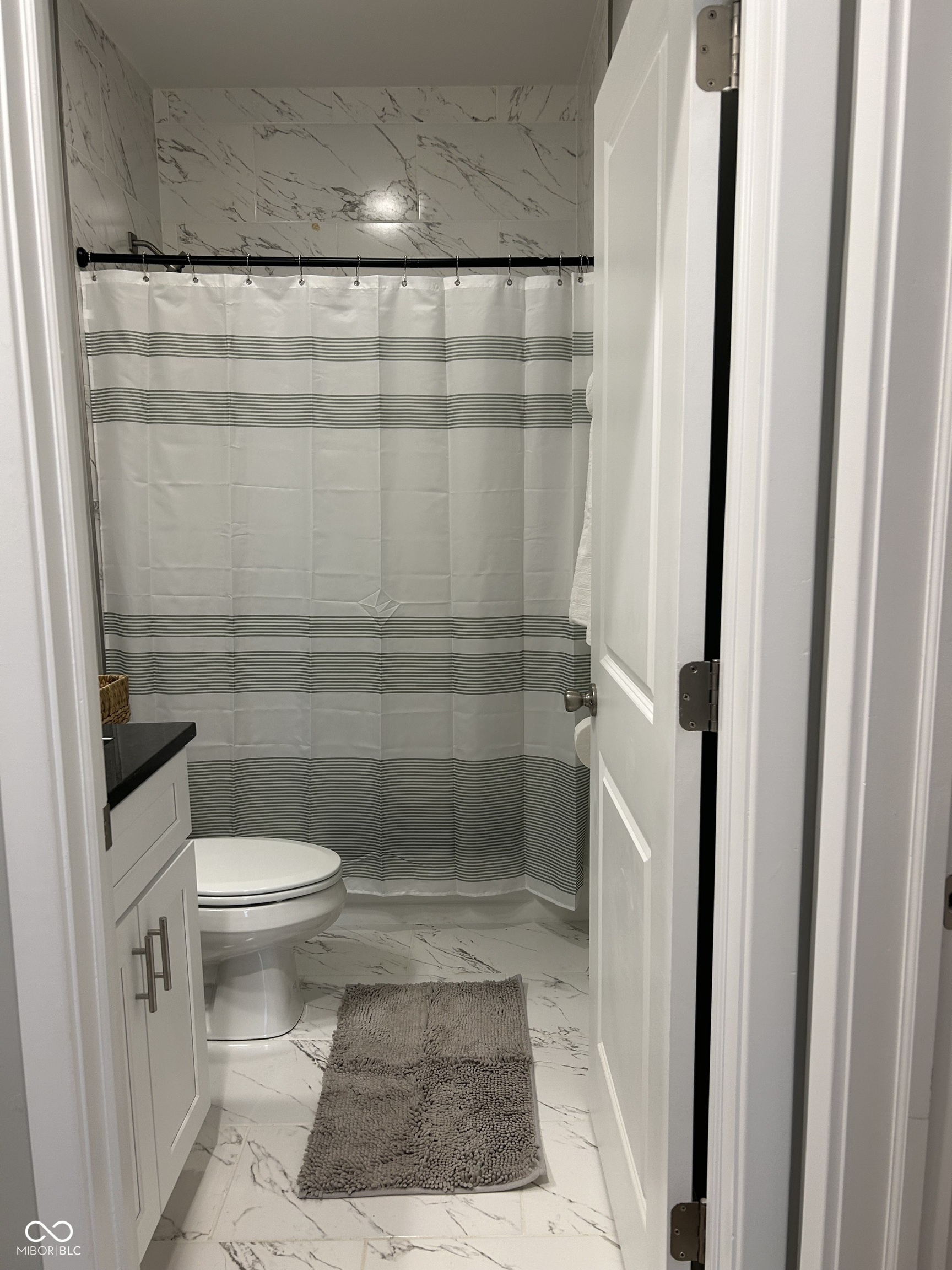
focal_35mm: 26
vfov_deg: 67.3
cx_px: 476
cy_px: 635
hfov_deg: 53.1
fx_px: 953
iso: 80
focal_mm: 5.7
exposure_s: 1/60
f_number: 1.5
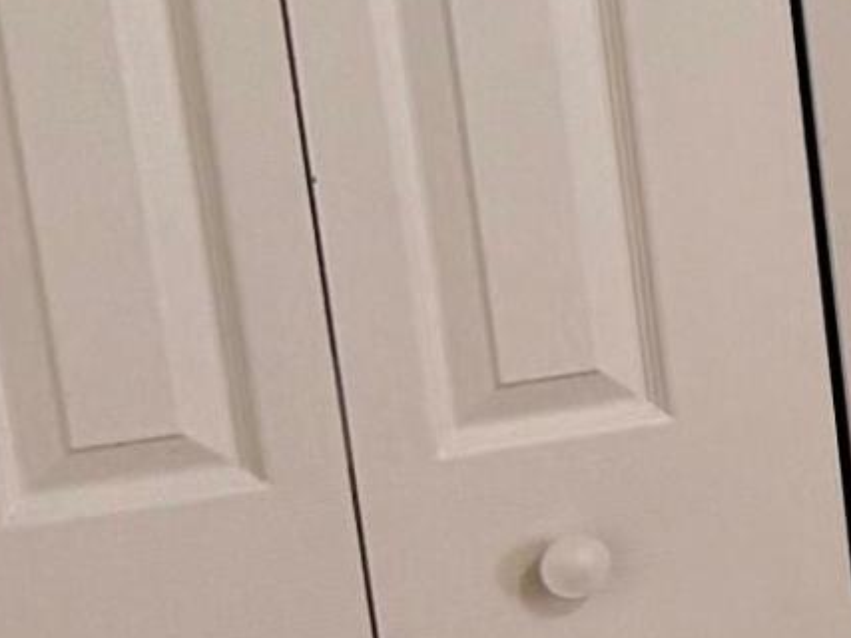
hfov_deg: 9.1
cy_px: 357
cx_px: 2748
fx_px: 3981
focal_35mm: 162
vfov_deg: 9.2
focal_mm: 6.76
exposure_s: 1/60
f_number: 1.78
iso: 250
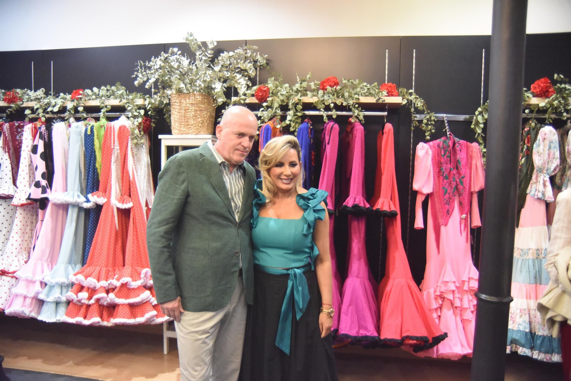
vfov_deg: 45.0
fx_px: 460
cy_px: 190
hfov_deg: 63.6
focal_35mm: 29
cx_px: 286
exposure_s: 1/200
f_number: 3.5
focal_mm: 29
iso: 10000
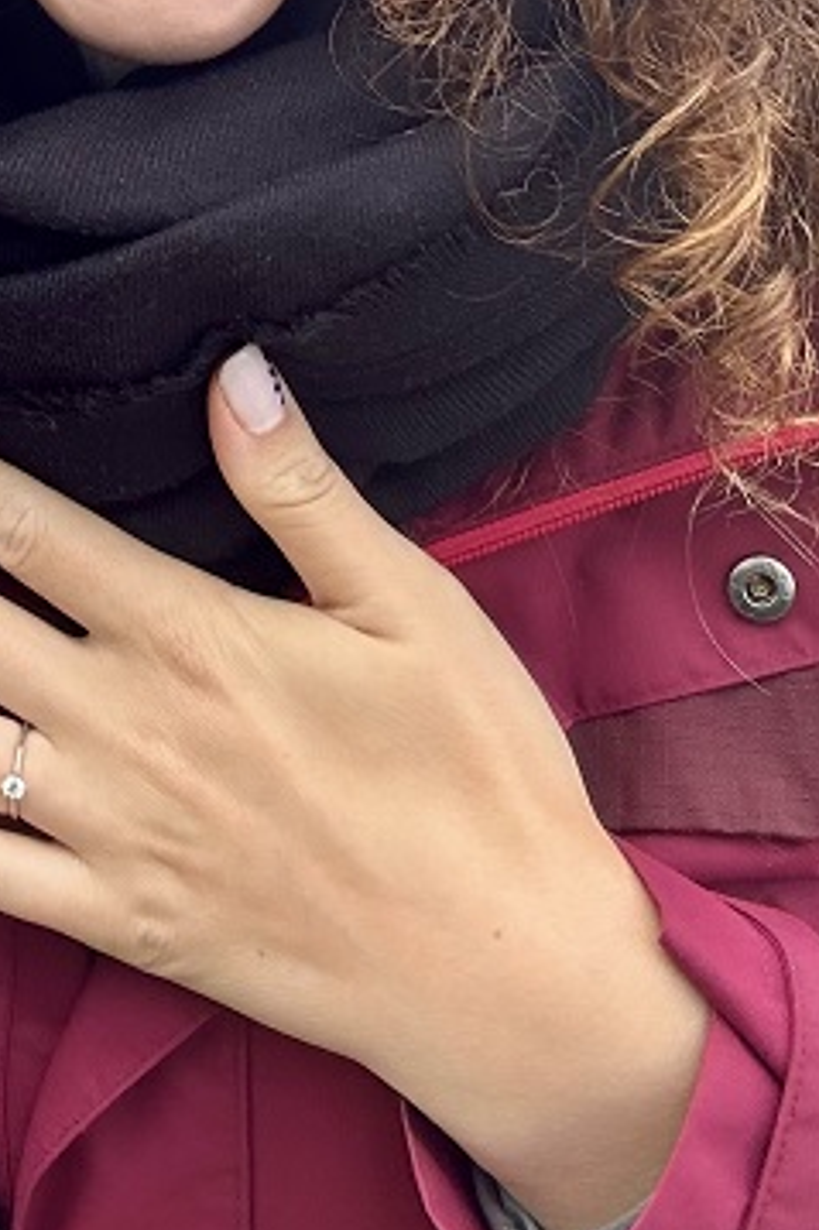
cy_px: -377
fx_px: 2425
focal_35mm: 71
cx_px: -79
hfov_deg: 18.5
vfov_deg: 24.7
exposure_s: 1/161
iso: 20
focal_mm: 2.69
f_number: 1.9
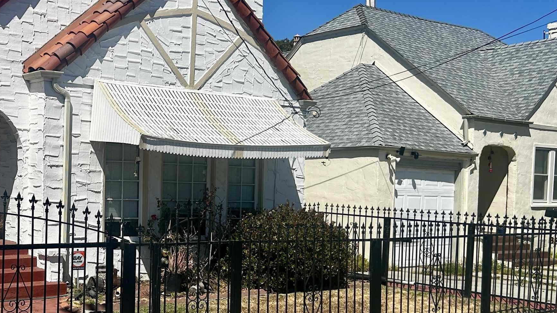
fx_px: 739
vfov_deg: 23.8
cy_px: 212
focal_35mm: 50
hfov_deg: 39.2
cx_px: 88
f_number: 1.5
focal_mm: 5.7
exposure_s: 1/8000
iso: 50
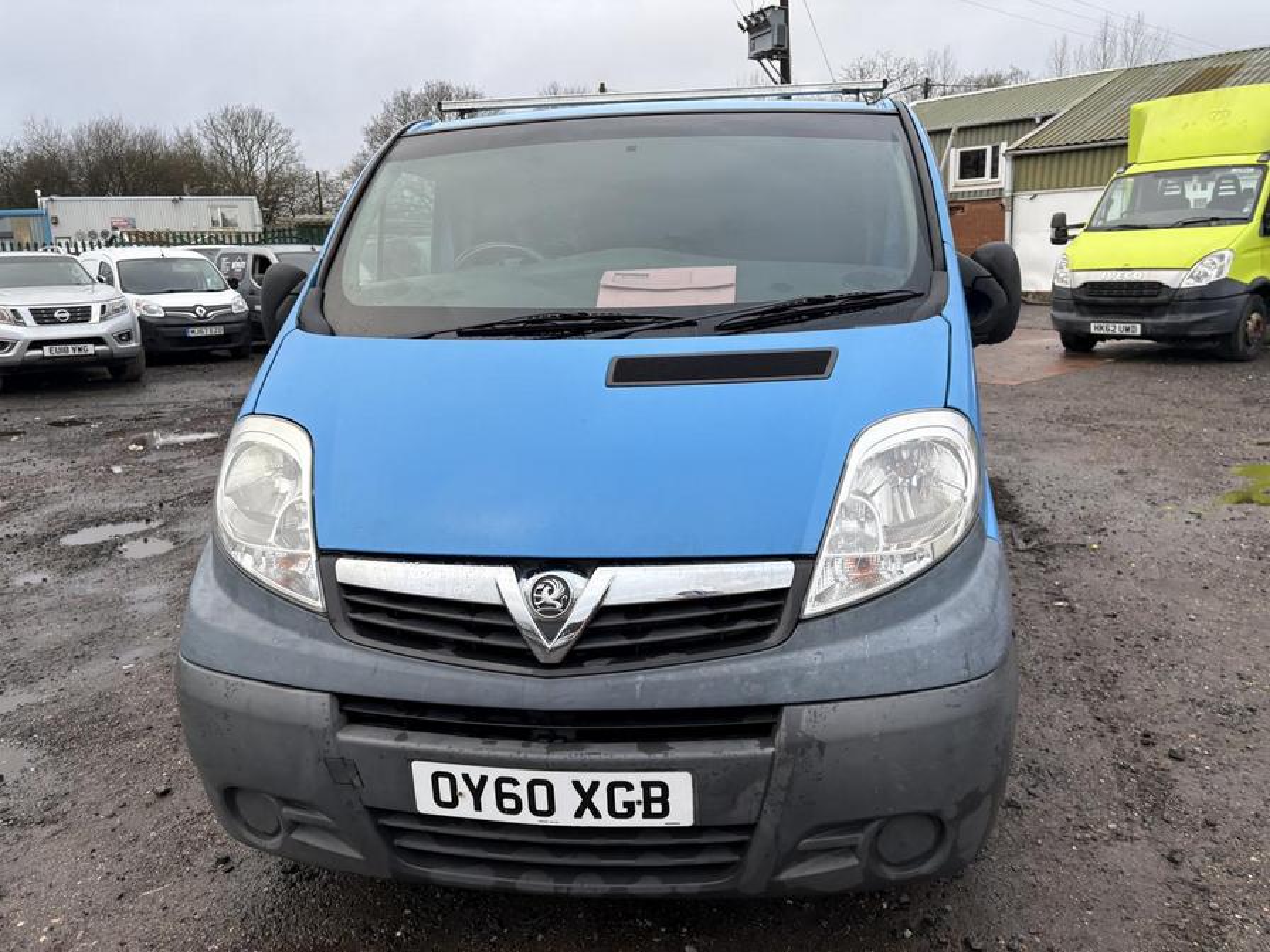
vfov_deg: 53.1
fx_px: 954
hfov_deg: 67.3
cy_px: 476
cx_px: 635
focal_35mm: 26
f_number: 1.6
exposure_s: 1/354
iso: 50
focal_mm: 5.96
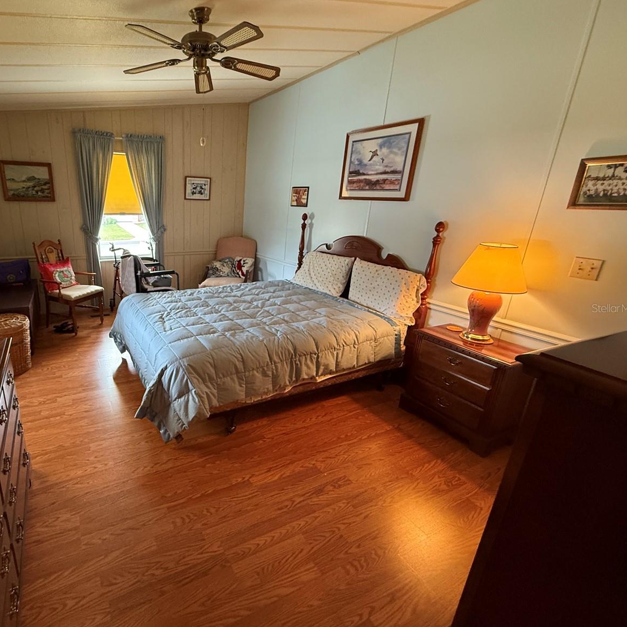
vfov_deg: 84.0
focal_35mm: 17
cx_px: 212
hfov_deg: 81.3
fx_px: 348
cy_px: 308
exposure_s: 1/60
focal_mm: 2.22
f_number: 2.2
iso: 400
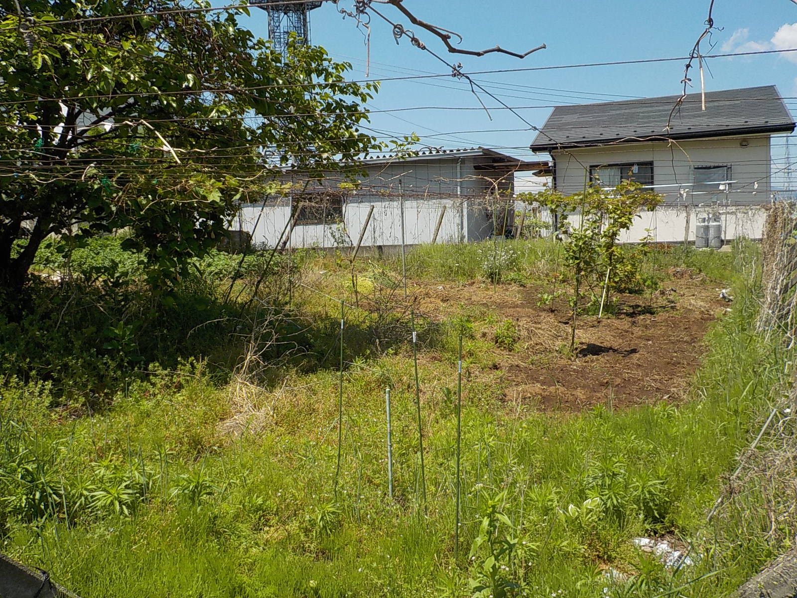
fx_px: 691
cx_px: 398
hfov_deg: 60.0
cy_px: 299
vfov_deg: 46.8
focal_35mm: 30
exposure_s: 1/1250
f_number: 3.3
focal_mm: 4.1
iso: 125
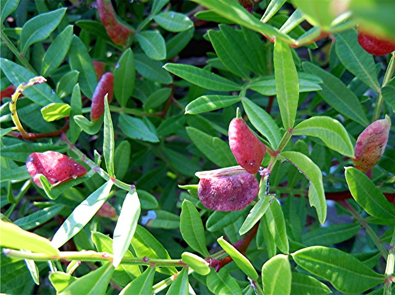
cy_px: 148
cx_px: 198
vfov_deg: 46.7
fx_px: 342
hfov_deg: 60.0
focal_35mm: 30
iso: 160
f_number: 3.5
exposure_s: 1/60
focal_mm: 5.4
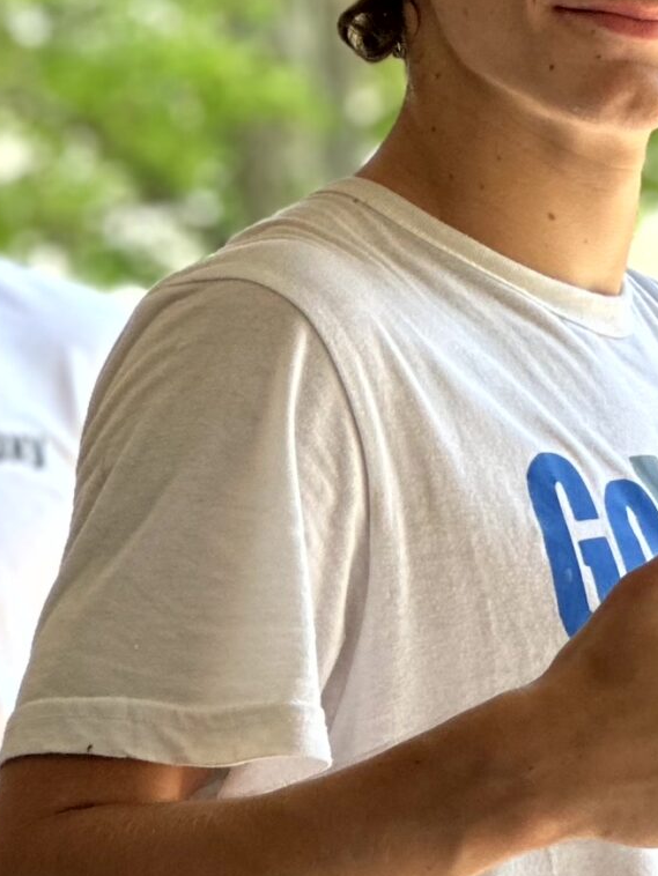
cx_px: 411
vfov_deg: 7.6
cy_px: 622
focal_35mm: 260
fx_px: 6586
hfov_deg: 5.7
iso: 32
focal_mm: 9
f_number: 2.8
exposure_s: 1/121
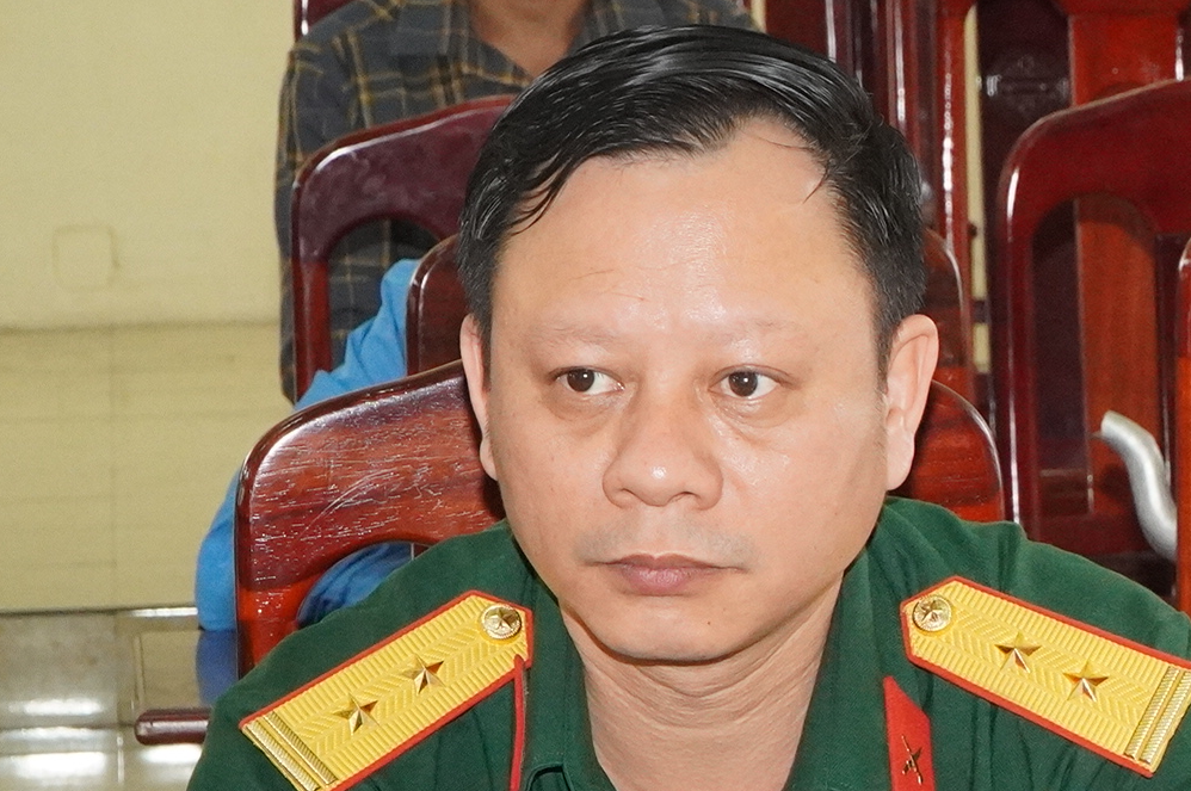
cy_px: 666
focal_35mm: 204
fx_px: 6725
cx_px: 1732
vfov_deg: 6.7
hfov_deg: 9.8
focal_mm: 45
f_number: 9
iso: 3200
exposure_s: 1/80
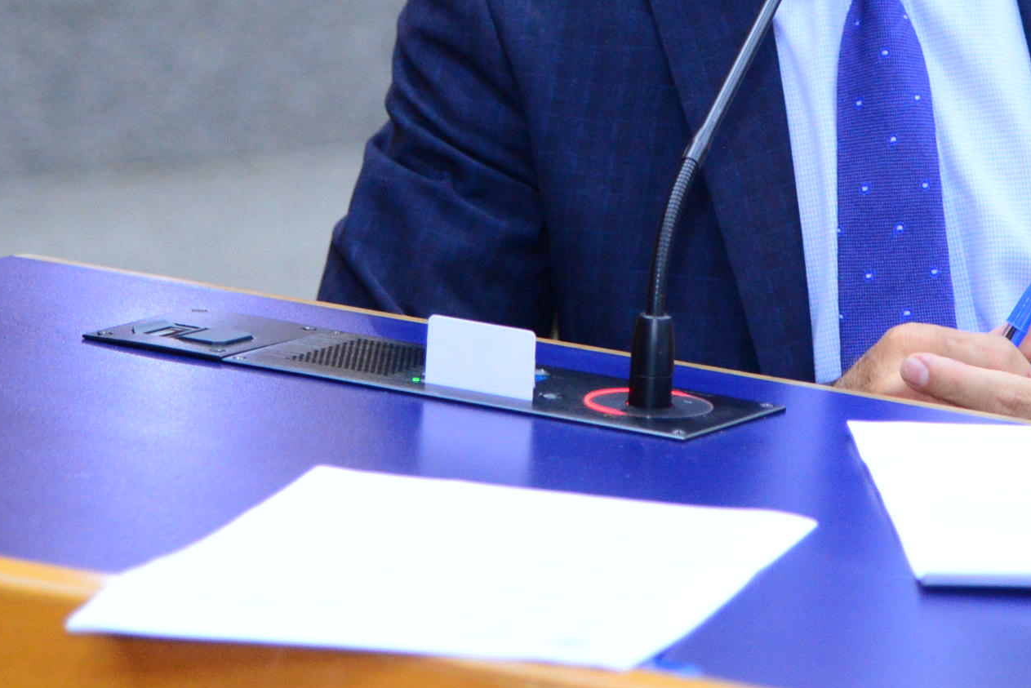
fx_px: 7162
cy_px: -109
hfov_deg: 8.2
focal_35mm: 250
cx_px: 747
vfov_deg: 5.5
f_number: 4
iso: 2500
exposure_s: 1/80
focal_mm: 105
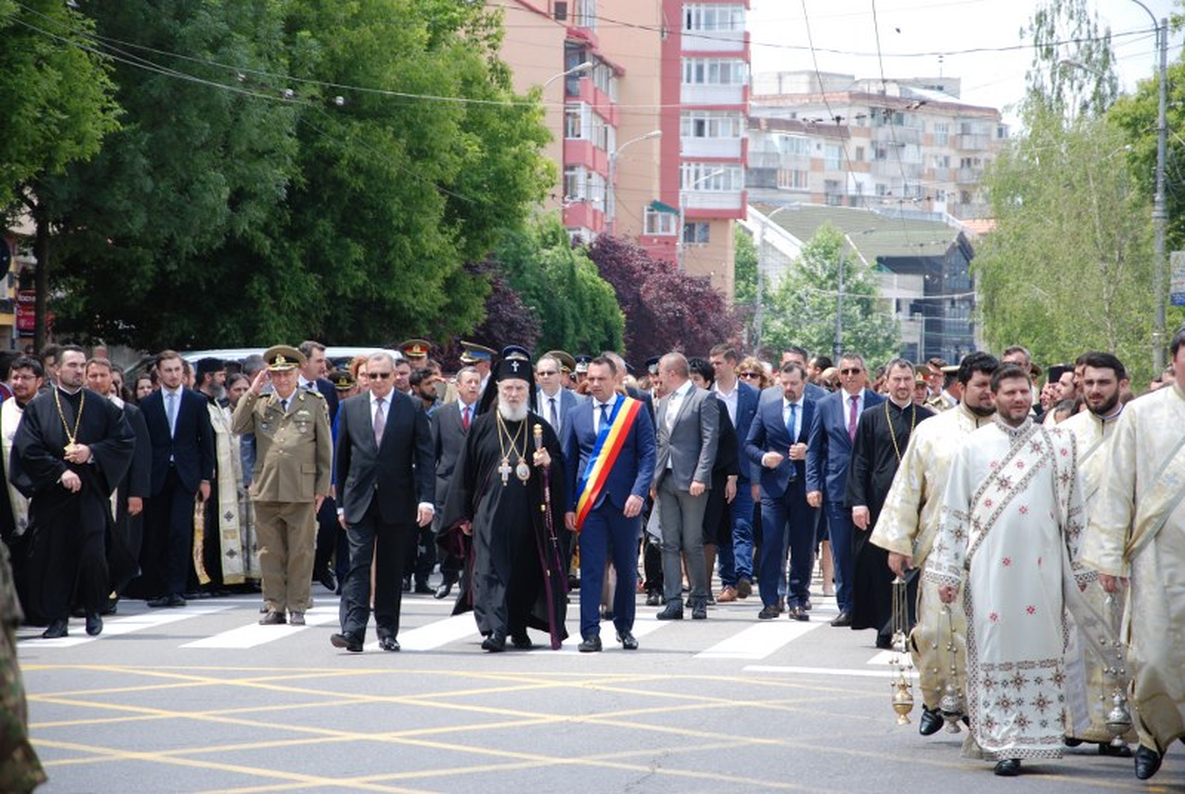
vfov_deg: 8.7
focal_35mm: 158
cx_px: 592
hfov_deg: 13.0
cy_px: 397
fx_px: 5192
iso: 200
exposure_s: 1/250
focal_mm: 105
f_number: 5.6
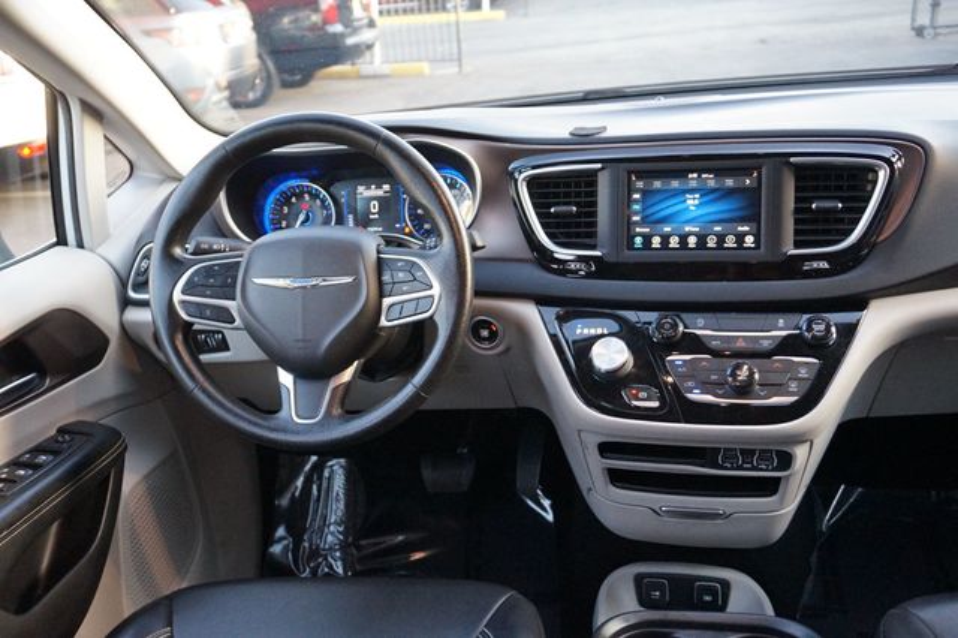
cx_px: 479
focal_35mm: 34
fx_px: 918
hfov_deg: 55.1
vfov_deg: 38.3
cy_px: 319
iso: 2000
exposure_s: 1/160
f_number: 4
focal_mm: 23
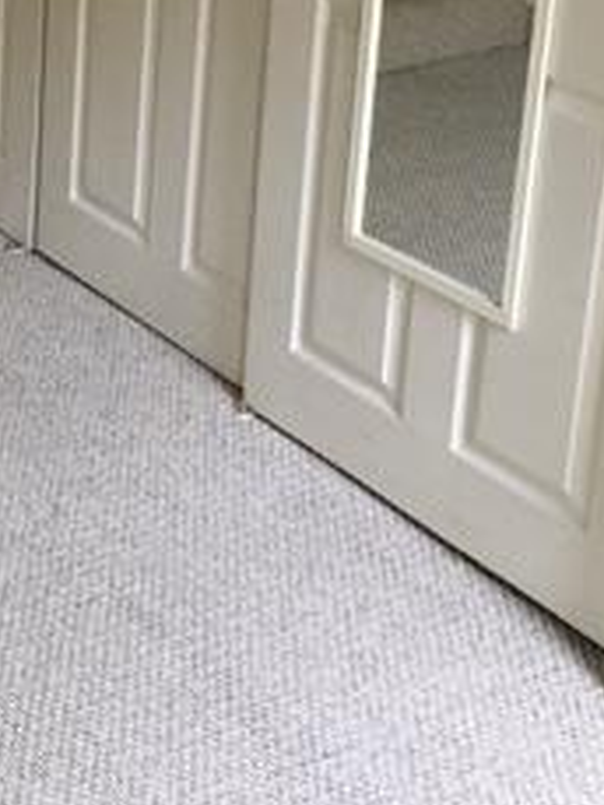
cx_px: -204
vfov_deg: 23.3
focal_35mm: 81
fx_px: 1883
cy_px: 46
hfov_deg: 17.0
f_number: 2.2
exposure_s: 1/30
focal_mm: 4.15
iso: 125
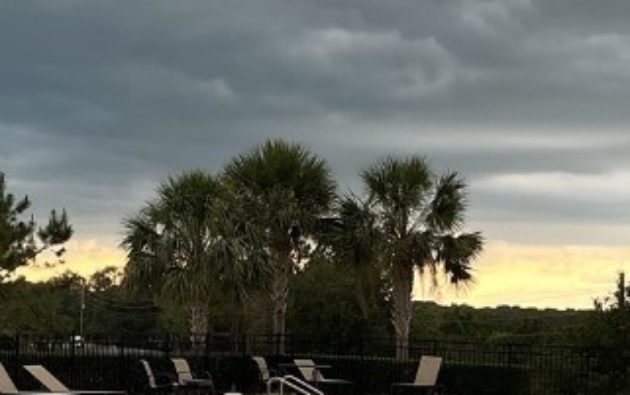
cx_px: 355
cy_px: 369
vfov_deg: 13.2
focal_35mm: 98
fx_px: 1683
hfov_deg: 21.2
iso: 32
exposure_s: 1/120
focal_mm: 3
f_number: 1.8
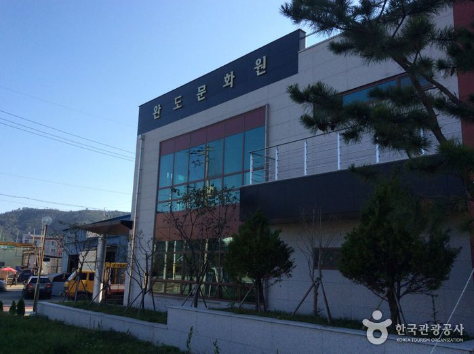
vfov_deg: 42.8
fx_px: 451
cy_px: 177
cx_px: 237
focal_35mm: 33
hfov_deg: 55.4
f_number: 2.4
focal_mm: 3.3
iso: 32
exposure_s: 1/953
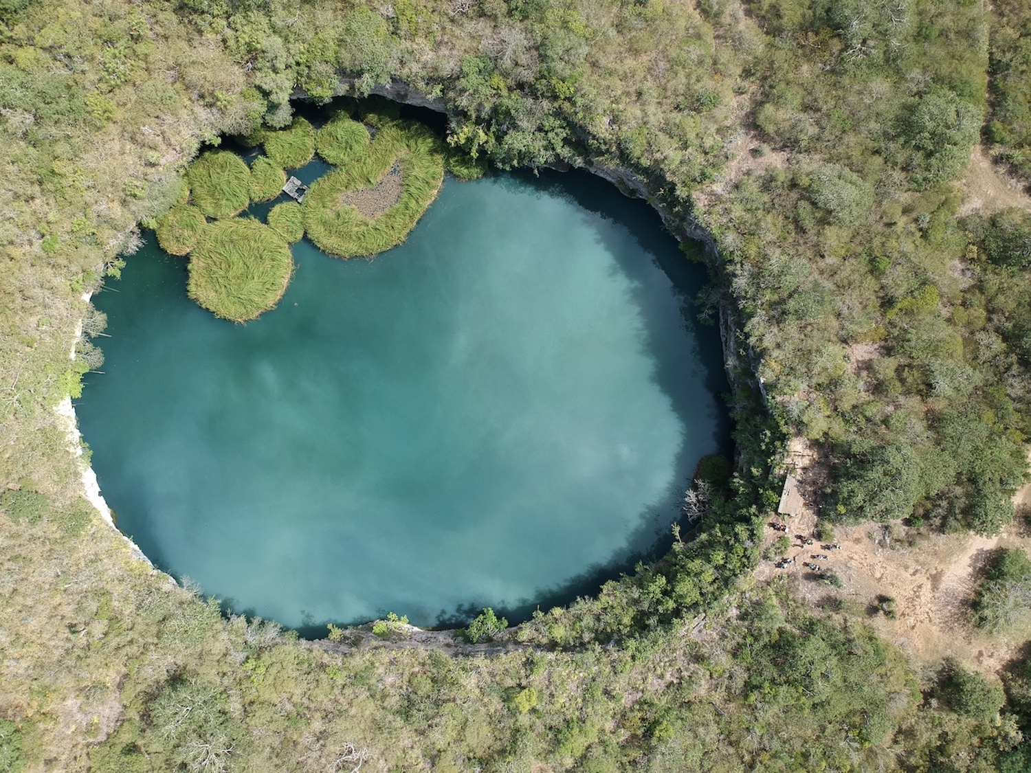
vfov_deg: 54.9
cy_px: 386
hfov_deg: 69.4
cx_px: 516
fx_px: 745
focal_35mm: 25
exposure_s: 1/640
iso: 100
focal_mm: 4.49
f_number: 2.6
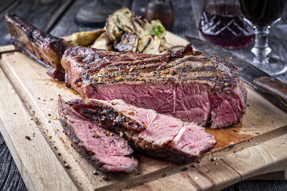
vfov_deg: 27.0
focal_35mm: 50
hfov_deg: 39.6
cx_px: 144
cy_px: 96
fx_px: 399
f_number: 9
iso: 100
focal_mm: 50
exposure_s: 1/200
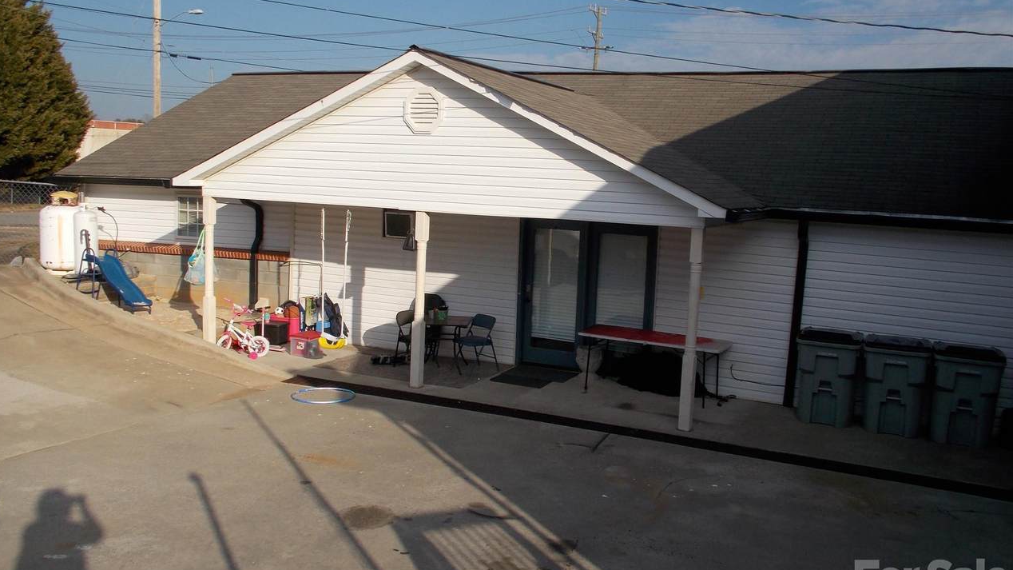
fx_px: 886
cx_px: 503
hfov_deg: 59.5
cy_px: 274
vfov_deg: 35.6
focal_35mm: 33
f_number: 3.3
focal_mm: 5.3
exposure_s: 1/1250
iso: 80
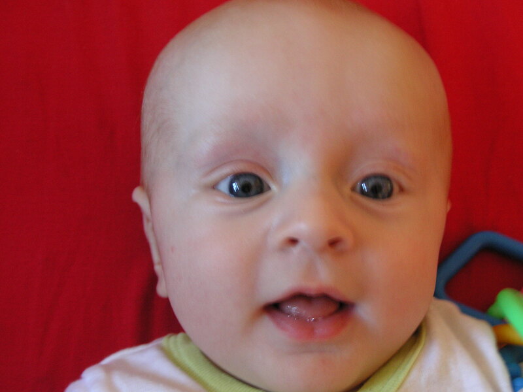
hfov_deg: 38.2
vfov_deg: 29.1
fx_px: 755
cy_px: 196
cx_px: 262
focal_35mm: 50
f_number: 3.4
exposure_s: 1/10
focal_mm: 8.4
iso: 100
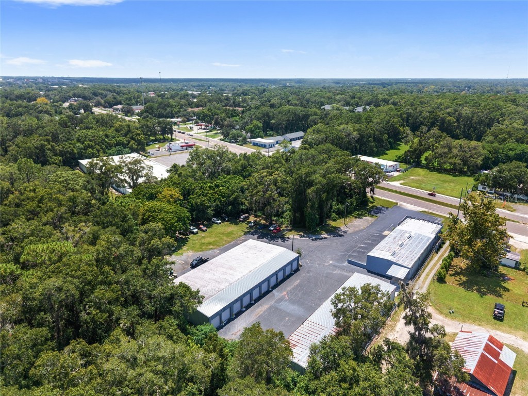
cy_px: 198
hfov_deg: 71.6
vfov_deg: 56.8
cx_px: 264
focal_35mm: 24
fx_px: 366
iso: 210
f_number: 1.8
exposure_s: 1/4000
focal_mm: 8.67
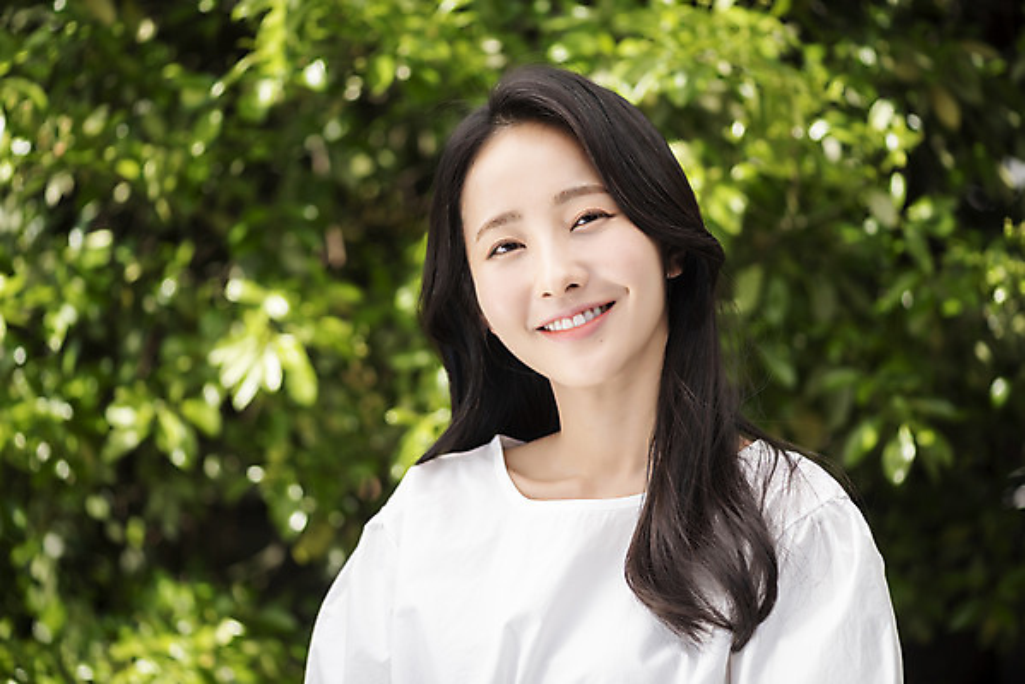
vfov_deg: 13.1
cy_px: 342
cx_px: 512
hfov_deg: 19.4
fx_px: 2991
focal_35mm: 105
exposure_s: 1/400
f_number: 4
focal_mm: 105
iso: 100
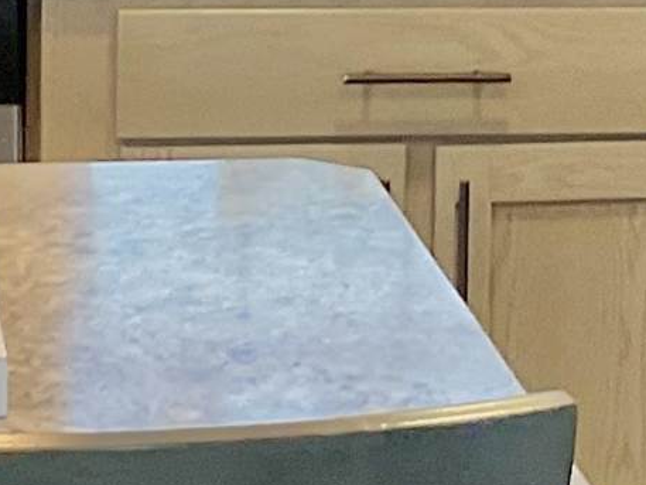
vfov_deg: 7.6
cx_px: 459
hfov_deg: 10.1
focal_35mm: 195
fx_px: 3640
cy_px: -38
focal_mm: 3
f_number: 1.8
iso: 100
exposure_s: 1/60
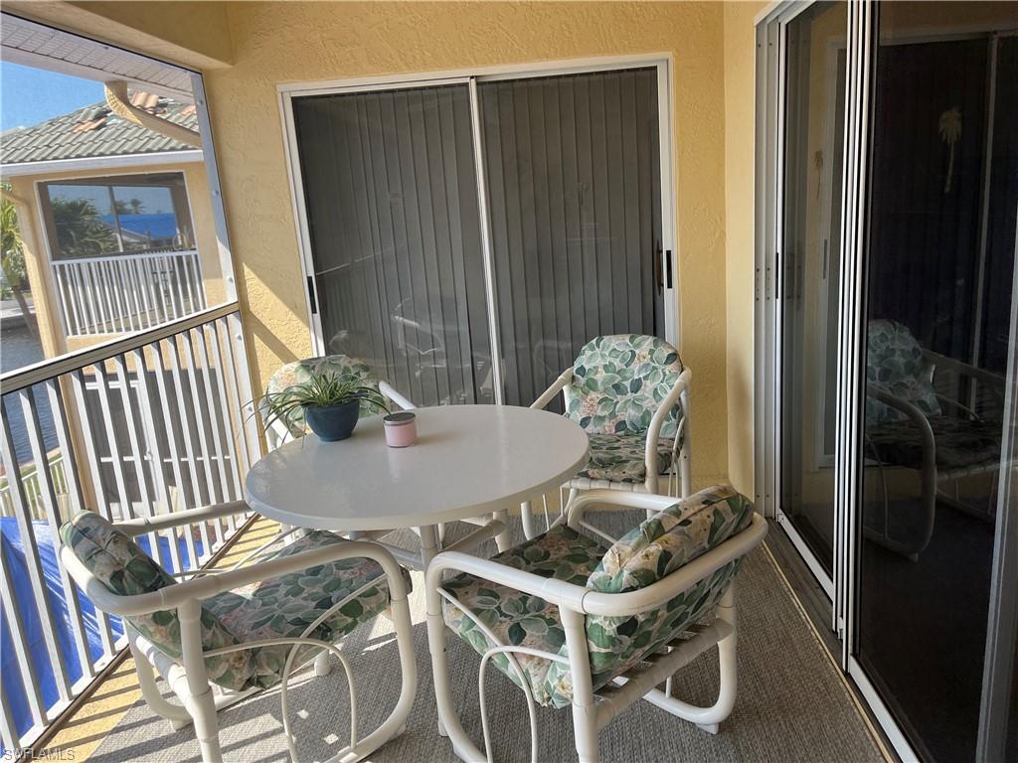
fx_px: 765
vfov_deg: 53.1
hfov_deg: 67.3
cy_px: 382
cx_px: 509
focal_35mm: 26
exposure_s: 1/544
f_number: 1.6
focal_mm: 5.1
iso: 50
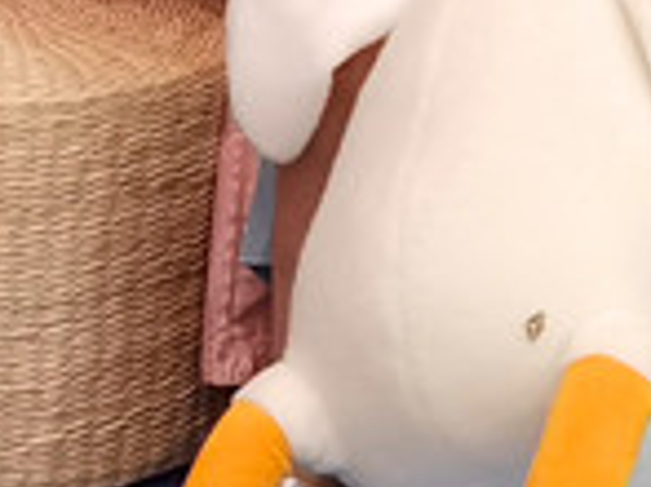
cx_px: 824
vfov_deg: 6.4
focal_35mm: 229
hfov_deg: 8.5
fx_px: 4303
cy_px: -310
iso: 400
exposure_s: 1/33.3
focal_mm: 6.71
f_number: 1.9
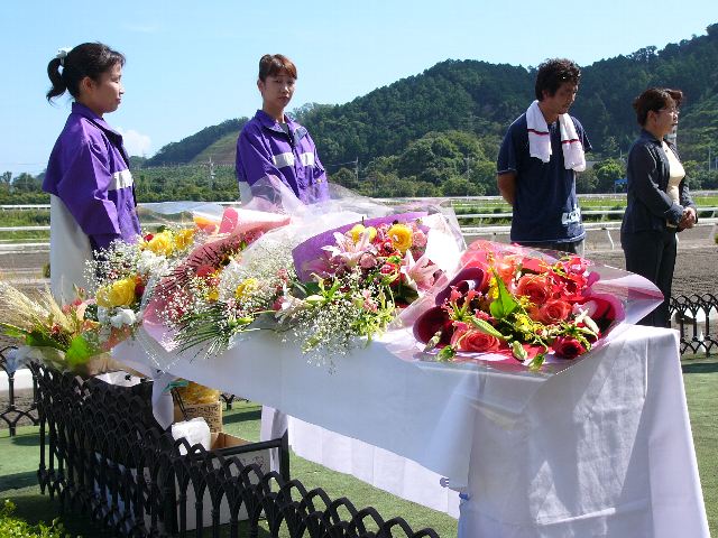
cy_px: 269
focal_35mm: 60
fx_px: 1245
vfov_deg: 24.4
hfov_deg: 32.2
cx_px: 359
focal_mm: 10
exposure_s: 1/500
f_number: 5.6
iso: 50
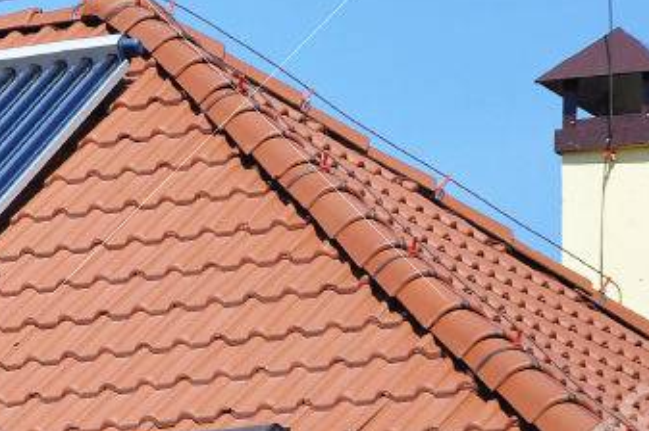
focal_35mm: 376
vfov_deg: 3.6
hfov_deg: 5.4
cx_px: -466
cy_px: 386
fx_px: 6770
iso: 200
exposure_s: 1/640
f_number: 6.3
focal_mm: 65
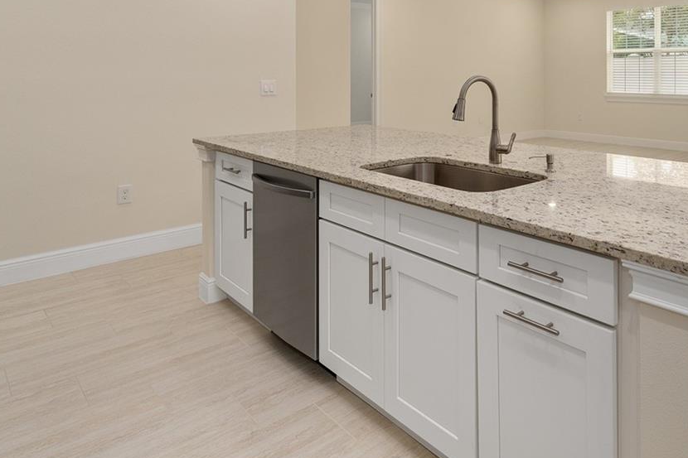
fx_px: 538
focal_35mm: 28
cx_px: 497
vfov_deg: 43.4
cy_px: 75
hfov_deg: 62.3
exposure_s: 1/40
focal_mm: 14.6
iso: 320
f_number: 8
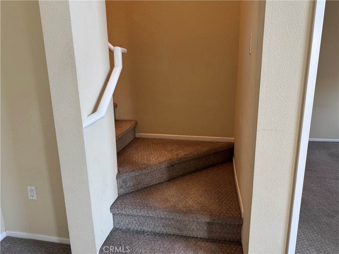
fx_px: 235
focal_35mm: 24
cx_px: 170
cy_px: 127
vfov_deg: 56.8
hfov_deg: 71.6
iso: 160
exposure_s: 1/60
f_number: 1.78
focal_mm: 6.76
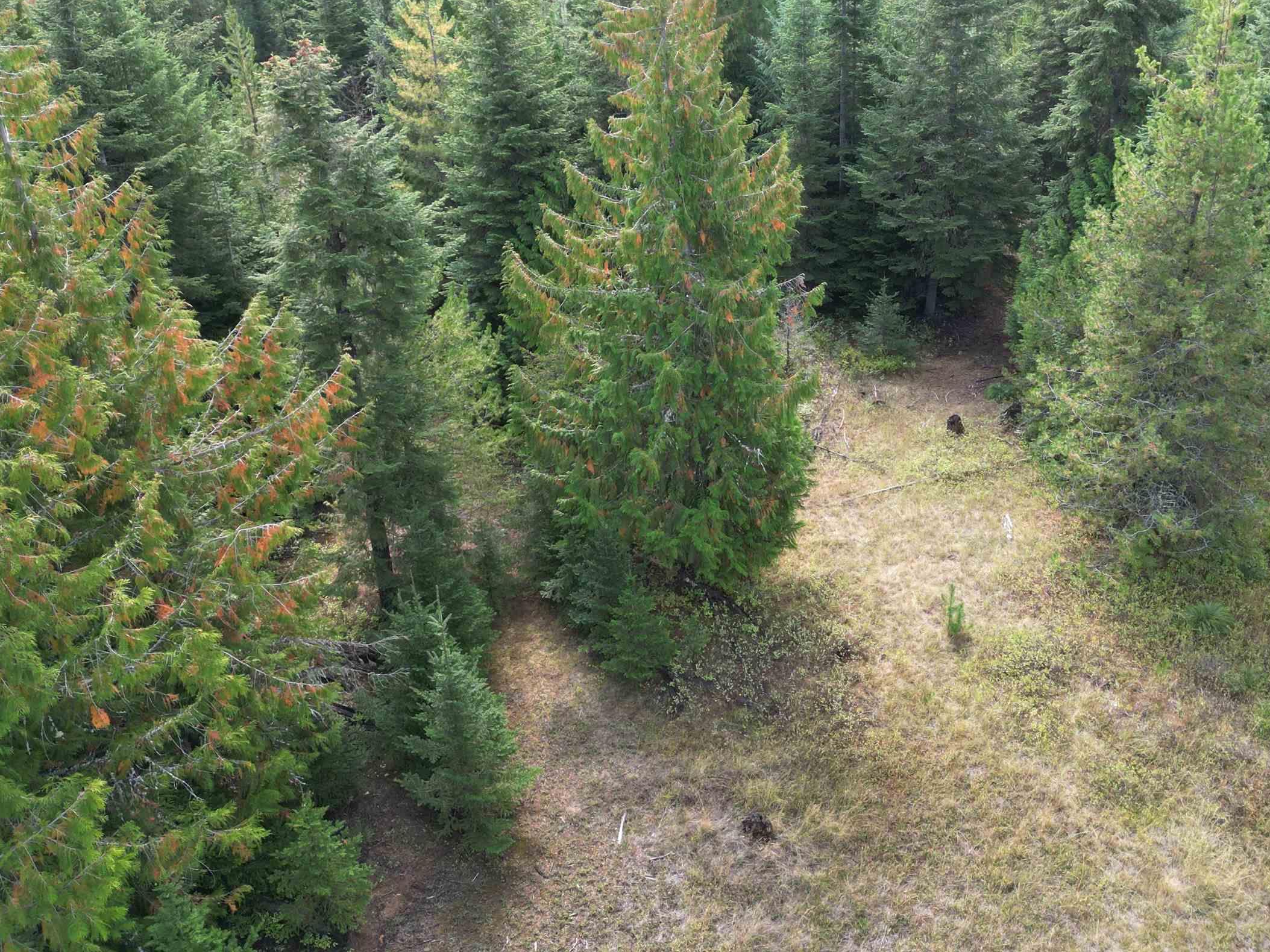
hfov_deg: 51.9
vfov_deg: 40.4
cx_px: 820
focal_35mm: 35
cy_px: 355
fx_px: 1284
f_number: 1.7
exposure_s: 1/320
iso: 100
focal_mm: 6.72
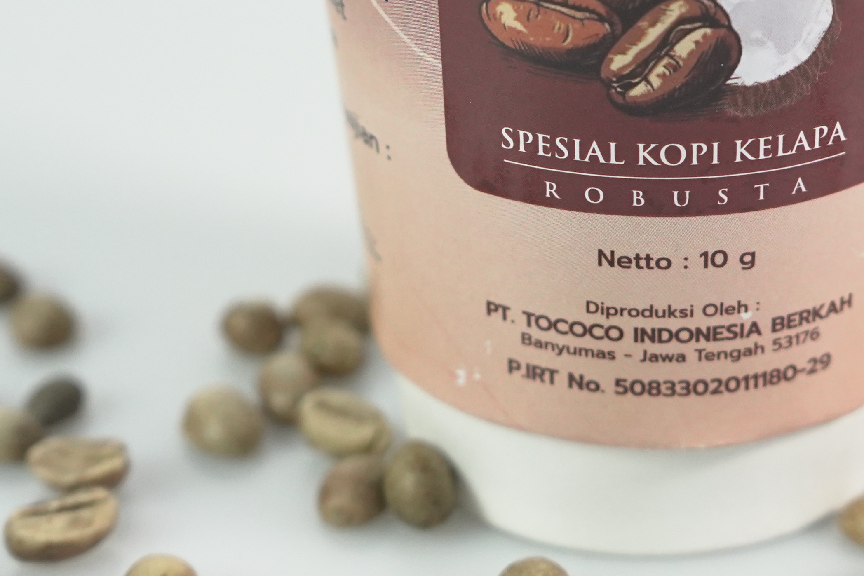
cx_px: 651
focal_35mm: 83
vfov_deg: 16.3
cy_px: 60
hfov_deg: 24.2
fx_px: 1992
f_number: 4.5
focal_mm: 29
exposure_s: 1/320
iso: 2500
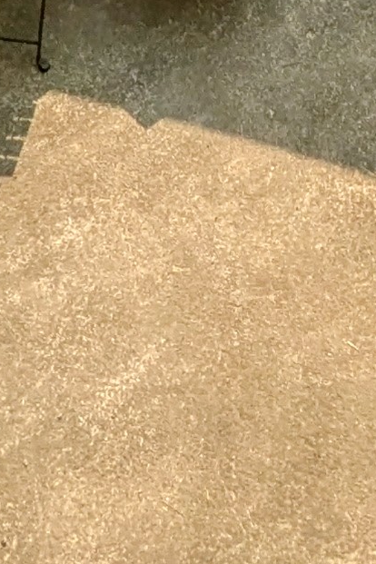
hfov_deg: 12.6
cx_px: 279
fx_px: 1692
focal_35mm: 108
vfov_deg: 13.4
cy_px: -825
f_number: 2.2
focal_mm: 2.35
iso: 50
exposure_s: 1/2584
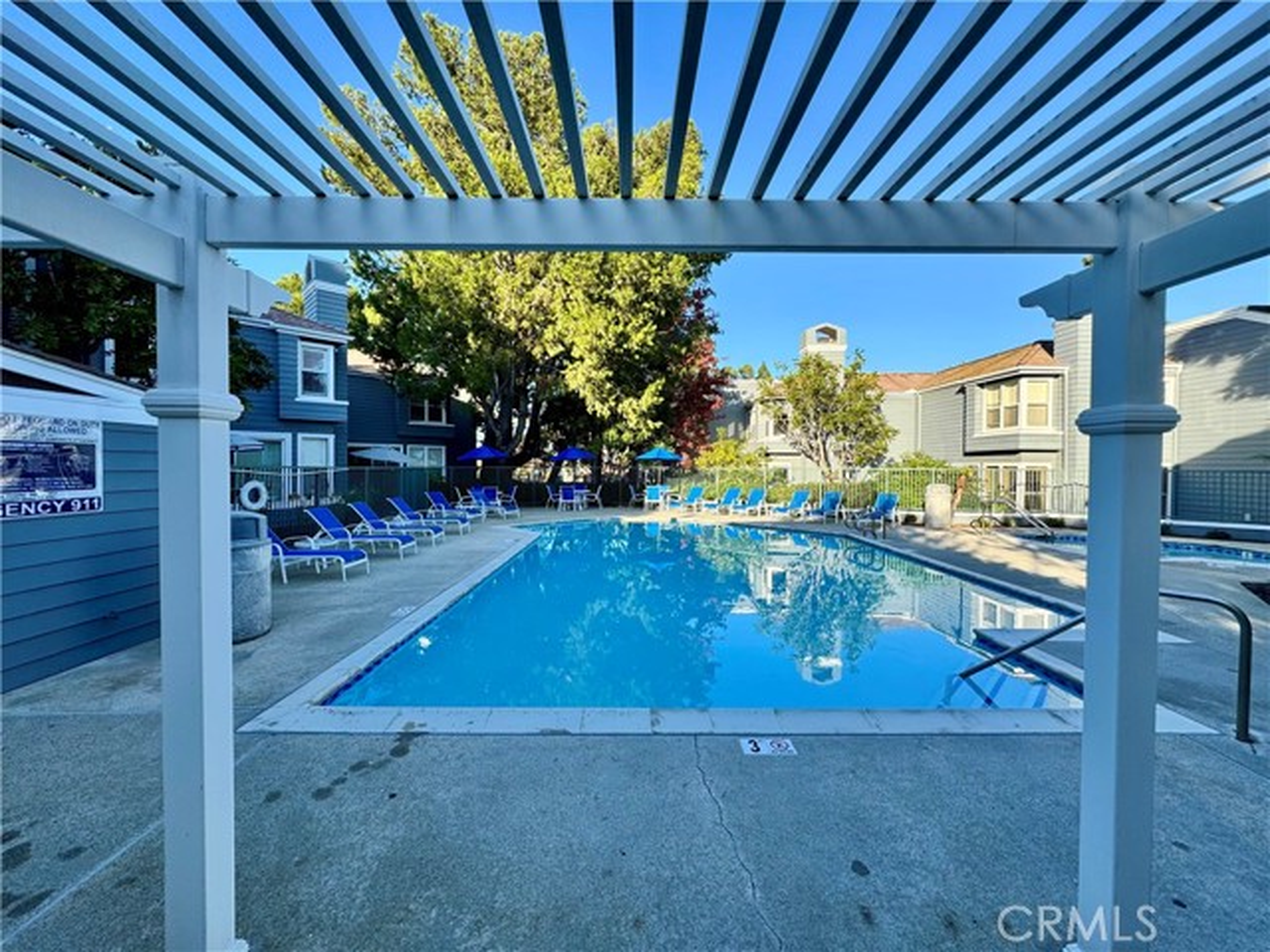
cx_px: 635
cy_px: 476
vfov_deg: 85.7
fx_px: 514
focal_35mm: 14
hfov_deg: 102.1
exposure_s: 1/675
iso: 40
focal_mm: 2.22
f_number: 2.2
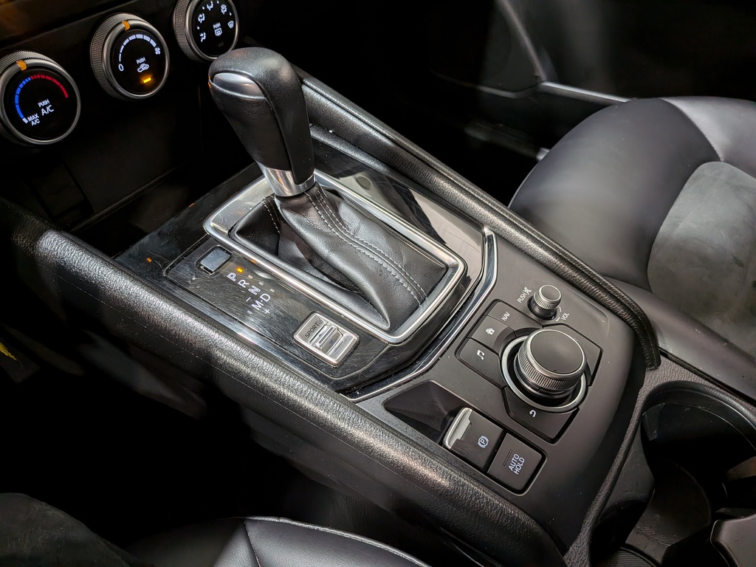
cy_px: 284
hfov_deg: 71.6
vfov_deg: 56.8
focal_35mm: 24
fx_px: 524
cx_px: 378
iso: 57
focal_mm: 4.53
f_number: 1.7
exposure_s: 1/100
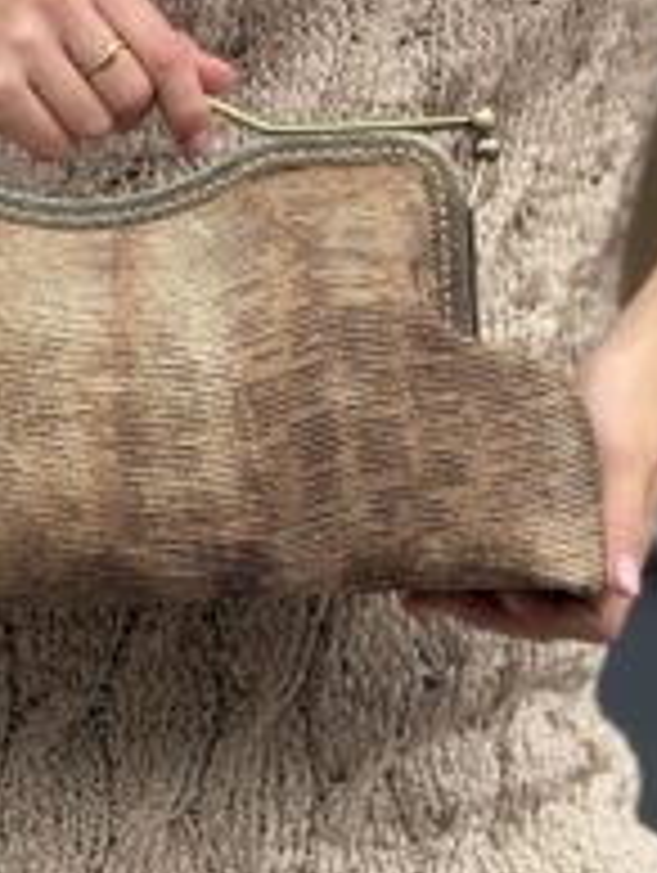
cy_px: 274
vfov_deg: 8.0
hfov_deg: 6.0
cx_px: 18
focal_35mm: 247
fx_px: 6237
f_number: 2.8
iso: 50
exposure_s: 1/383
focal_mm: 15.66
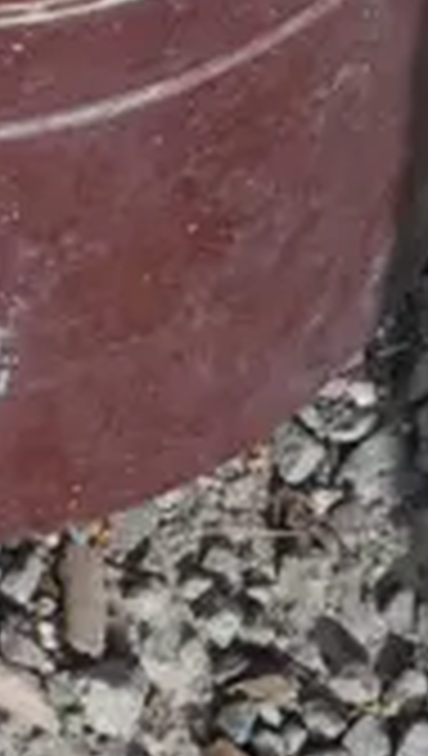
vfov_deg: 5.8
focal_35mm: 345
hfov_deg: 3.5
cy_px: -1436
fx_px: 6933
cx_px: -34
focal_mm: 26
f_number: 10
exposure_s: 1/320
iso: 200
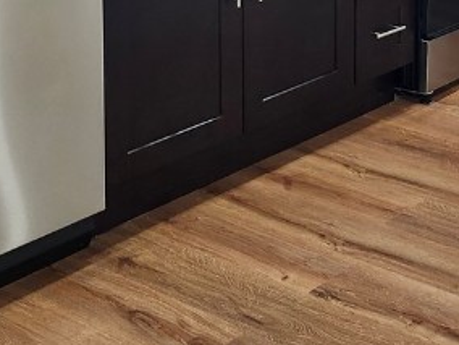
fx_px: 1101
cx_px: 485
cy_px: -159
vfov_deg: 16.4
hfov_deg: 22.4
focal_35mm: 83
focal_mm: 5.54
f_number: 1.8
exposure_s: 1/120
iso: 320
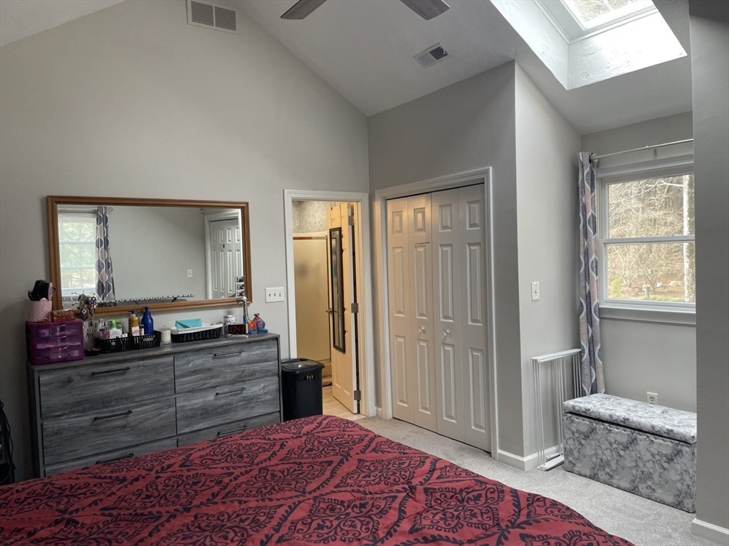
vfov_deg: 53.1
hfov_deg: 67.3
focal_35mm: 26
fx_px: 548
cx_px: 364
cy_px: 273
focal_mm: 4.2
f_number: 1.6
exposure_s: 1/120
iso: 100
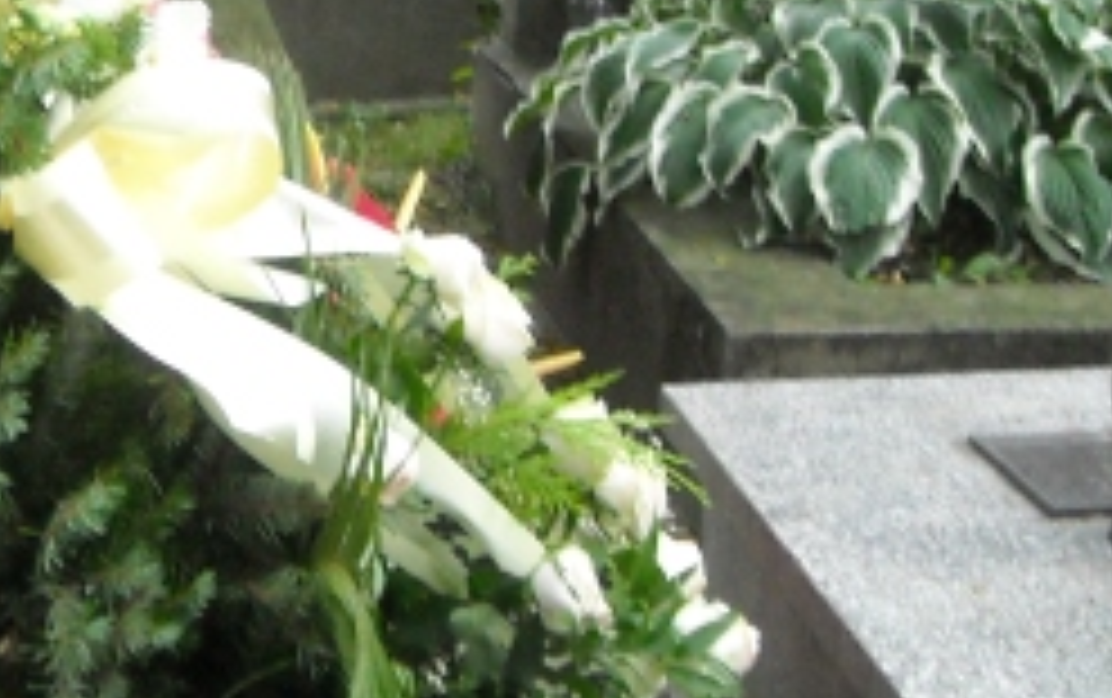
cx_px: -5
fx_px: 2913
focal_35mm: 96
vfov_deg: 13.6
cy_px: 140
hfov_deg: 20.9
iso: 400
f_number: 2.8
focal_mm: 5.7
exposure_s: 1/33
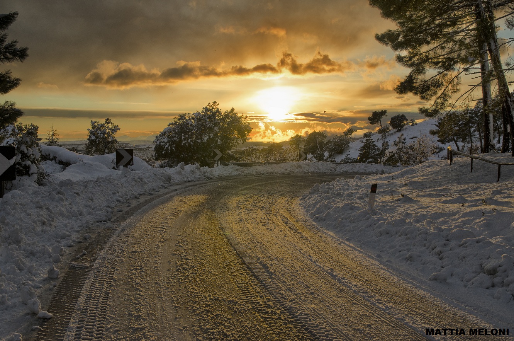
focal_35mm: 39
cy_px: 170
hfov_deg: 49.6
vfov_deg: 34.1
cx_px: 257
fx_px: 556
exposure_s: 1/400
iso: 250
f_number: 11
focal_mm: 26
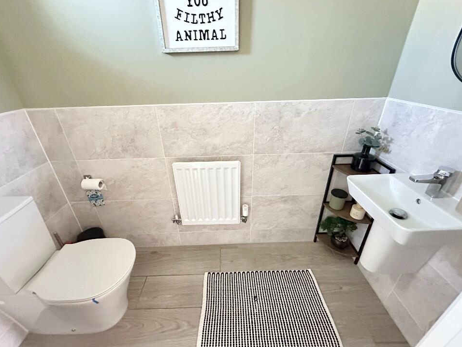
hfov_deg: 98.2
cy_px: 169
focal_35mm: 15
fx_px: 200
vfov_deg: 81.7
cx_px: 227
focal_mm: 2.22
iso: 1250
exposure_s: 1/41
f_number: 2.2
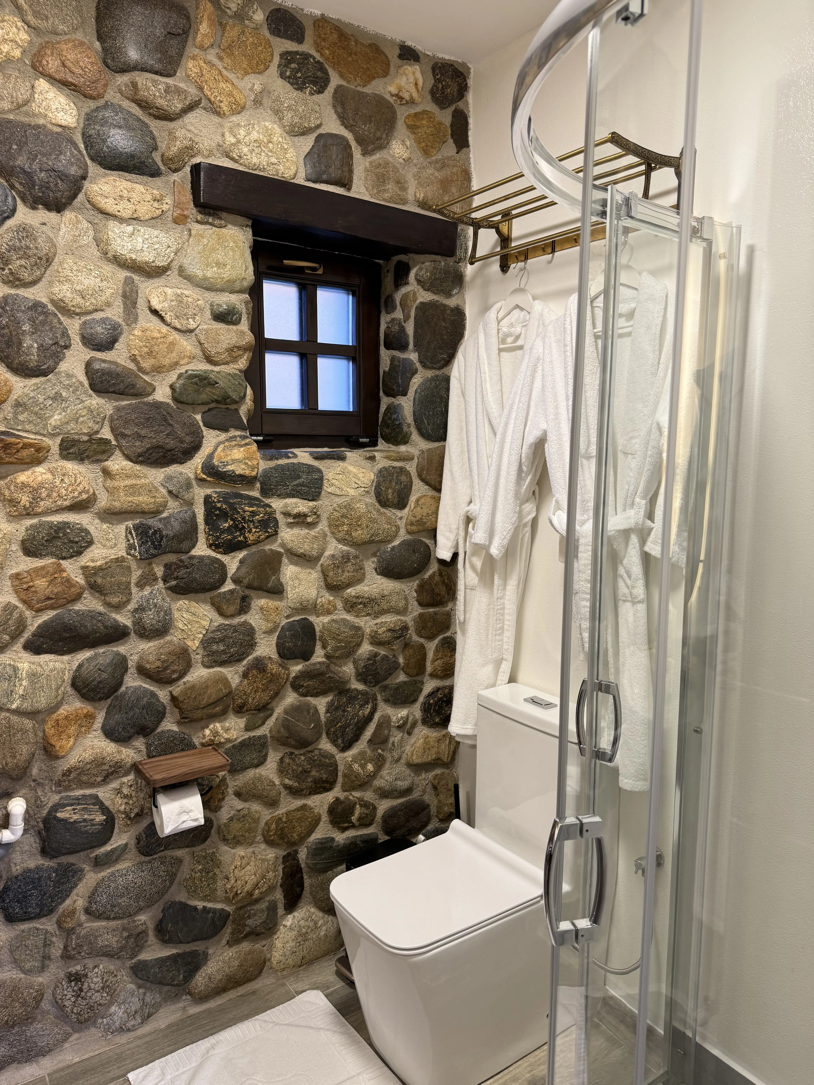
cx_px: 407
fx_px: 752
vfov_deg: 71.6
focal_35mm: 24
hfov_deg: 56.8
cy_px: 542
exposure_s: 1/100
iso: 125
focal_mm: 6.76
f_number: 1.78
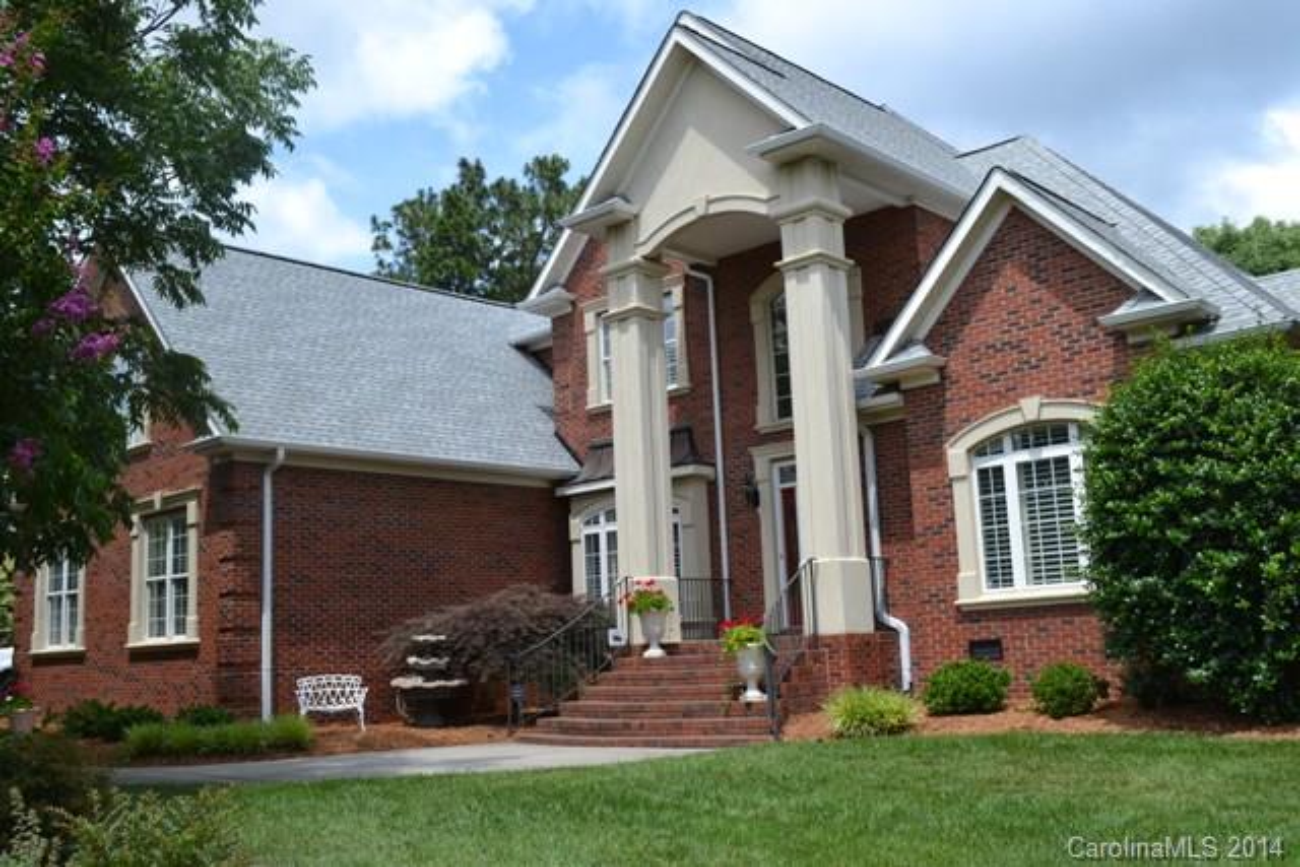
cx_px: 650
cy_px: 434
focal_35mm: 33
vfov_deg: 40.0
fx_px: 1192
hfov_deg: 57.2
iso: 100
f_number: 8
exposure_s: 1/250
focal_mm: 22
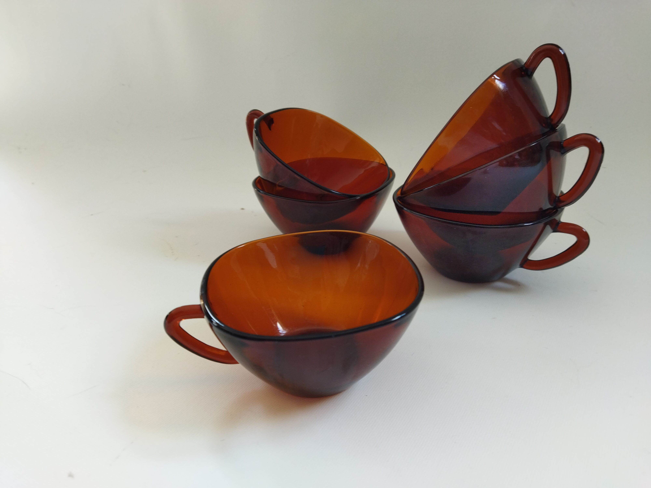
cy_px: 244
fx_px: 508
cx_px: 326
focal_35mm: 27
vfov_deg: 51.4
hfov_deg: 65.3
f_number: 1.79
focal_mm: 4.71
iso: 109
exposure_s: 1/50
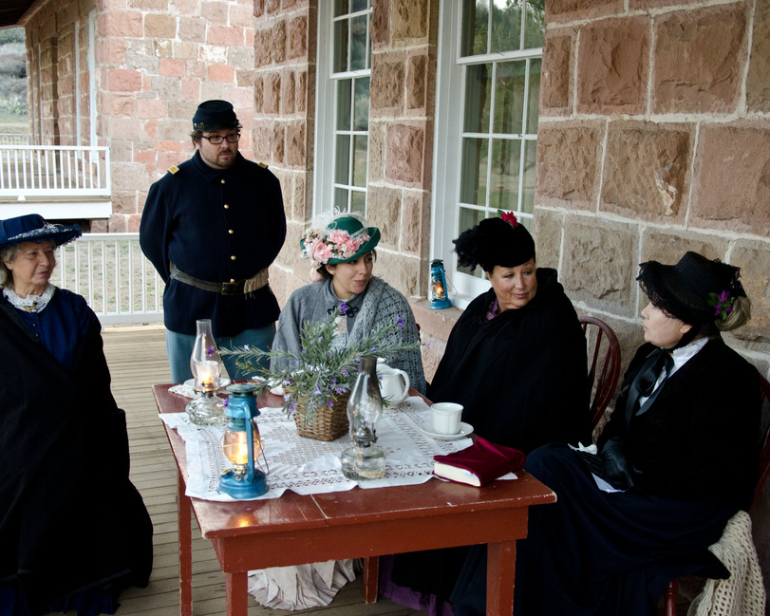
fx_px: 1026
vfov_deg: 33.4
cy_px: 310
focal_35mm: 45
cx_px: 384
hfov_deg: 41.2
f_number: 4
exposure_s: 1/30
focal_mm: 26
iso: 800
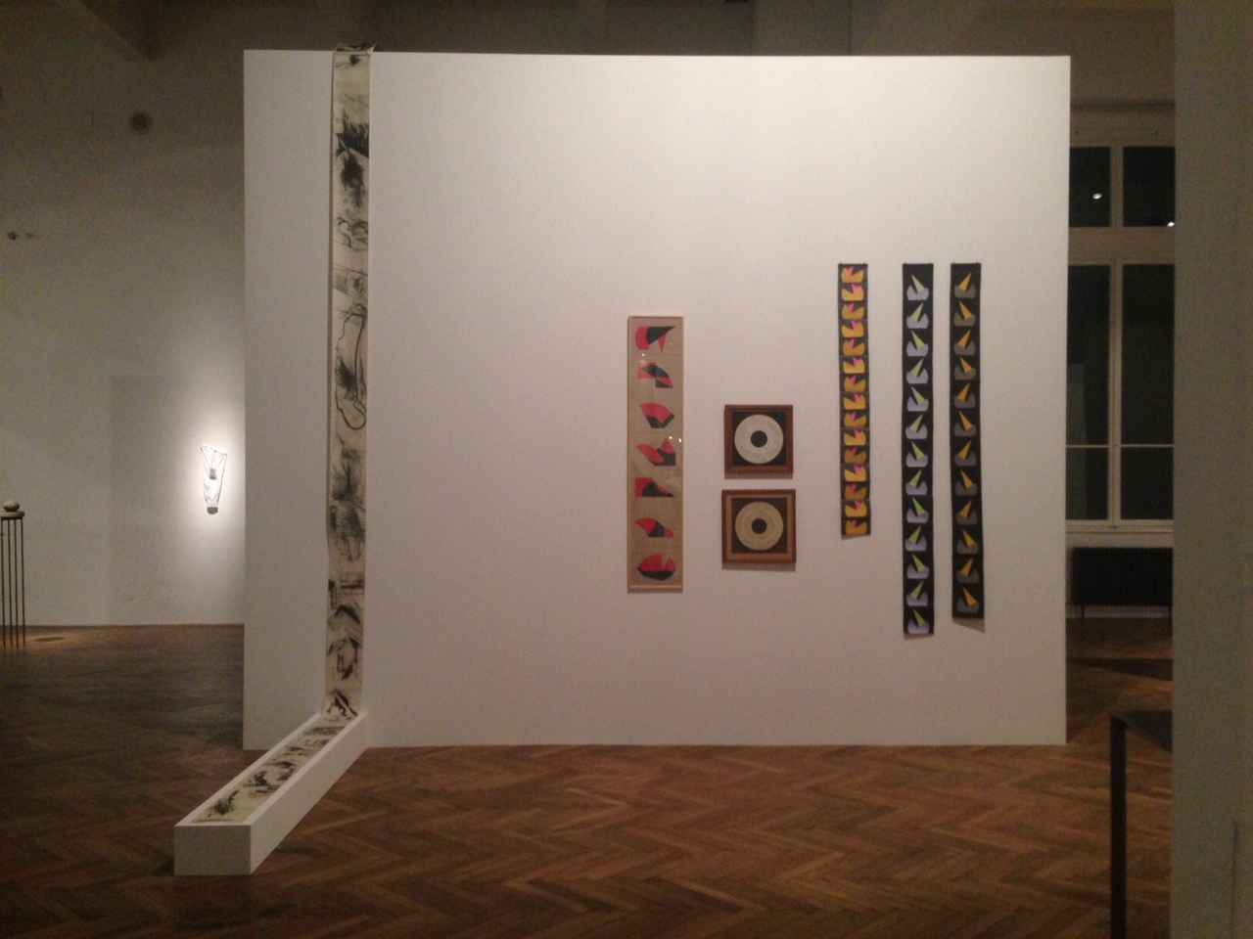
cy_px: 470
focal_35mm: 33
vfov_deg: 42.9
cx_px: 626
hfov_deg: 55.4
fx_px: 1195
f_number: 2.4
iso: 250
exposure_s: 1/20
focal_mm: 4.12
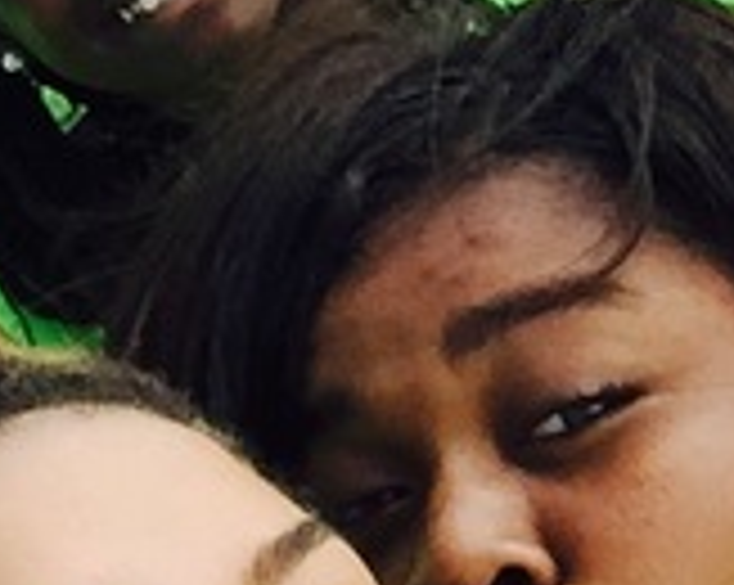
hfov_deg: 13.2
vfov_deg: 11.5
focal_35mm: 134
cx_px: -513
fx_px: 2907
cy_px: 410
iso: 32
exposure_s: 1/723
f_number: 2.2
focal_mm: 2.65
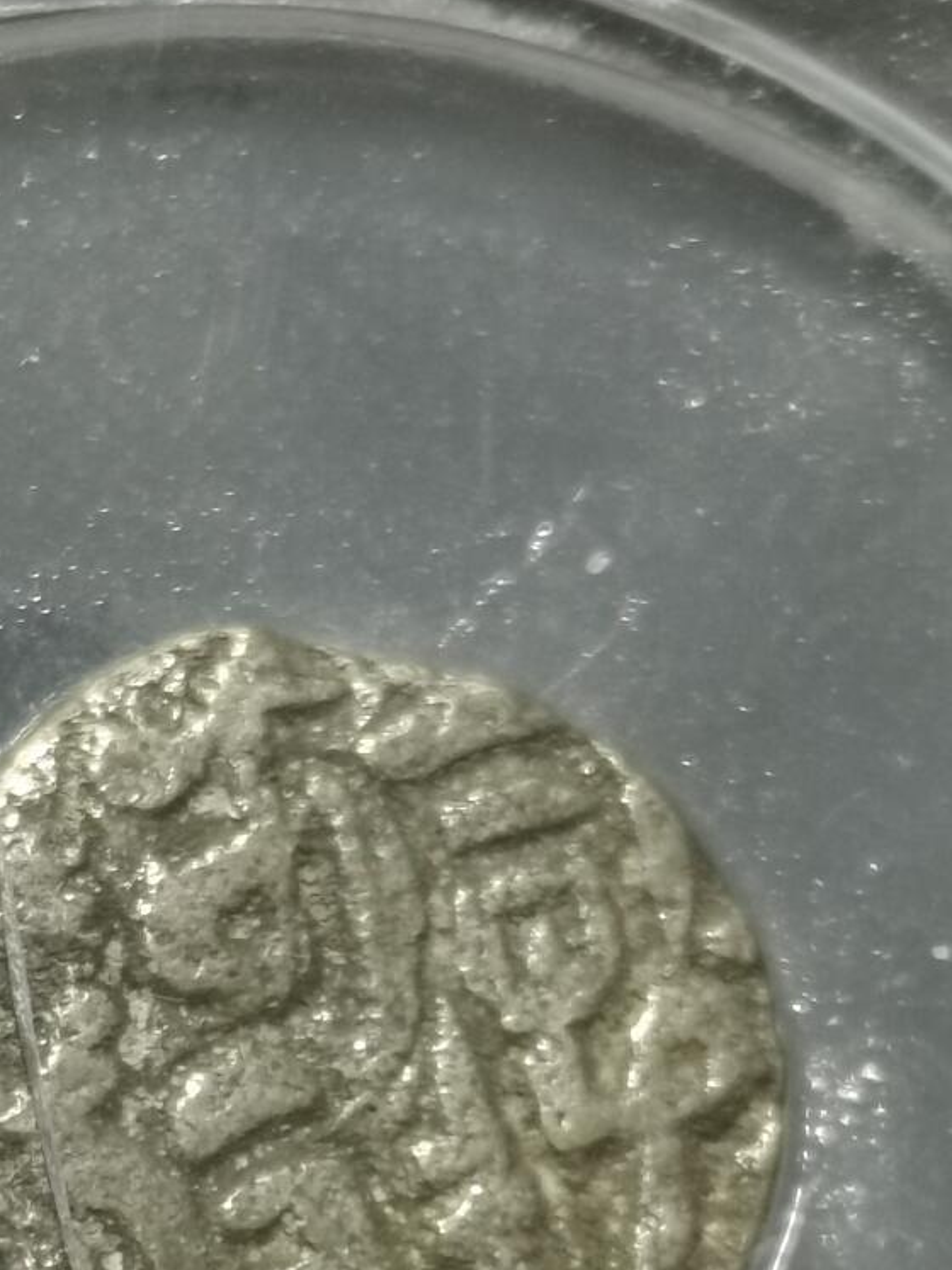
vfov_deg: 12.4
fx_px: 5832
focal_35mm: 159
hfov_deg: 9.3
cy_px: 937
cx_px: 114
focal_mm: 5.58
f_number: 1.8
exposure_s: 1/100
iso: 125
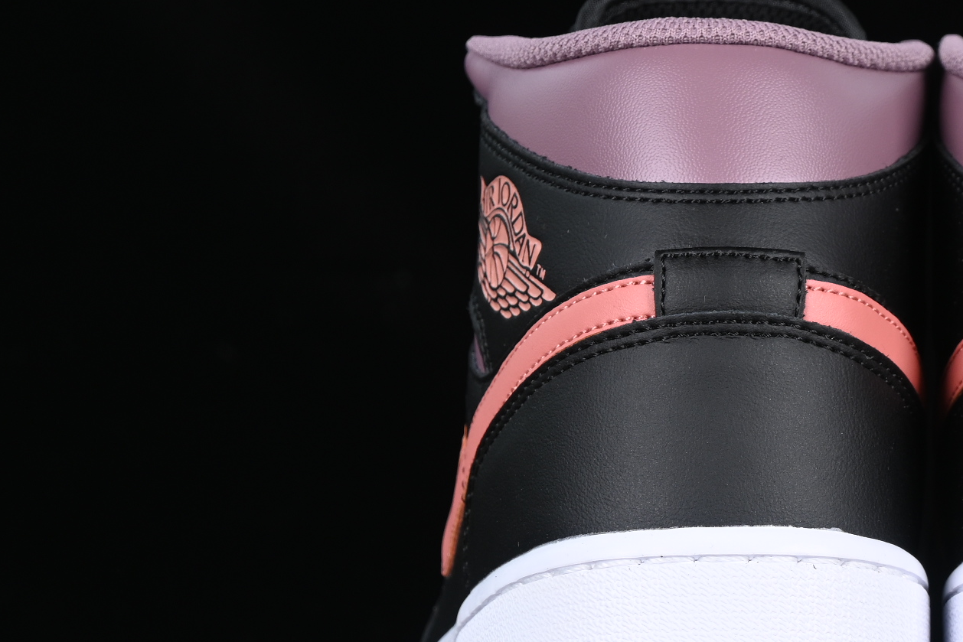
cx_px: 924
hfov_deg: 12.3
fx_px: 4441
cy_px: 308
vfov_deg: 8.3
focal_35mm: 166
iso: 160
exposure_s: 1/60
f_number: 6.3
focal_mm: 50
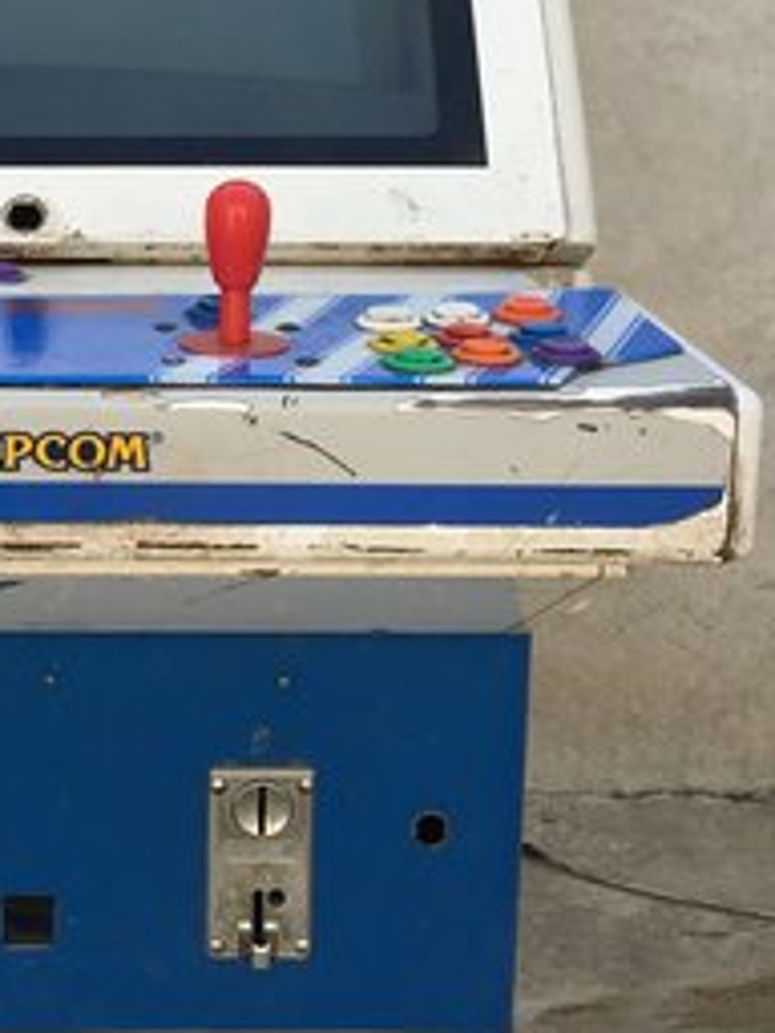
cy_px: 311
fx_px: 2030
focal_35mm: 68
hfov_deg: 21.0
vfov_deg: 28.3
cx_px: 20
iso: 25
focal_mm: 4.15
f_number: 2.2
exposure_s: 1/641
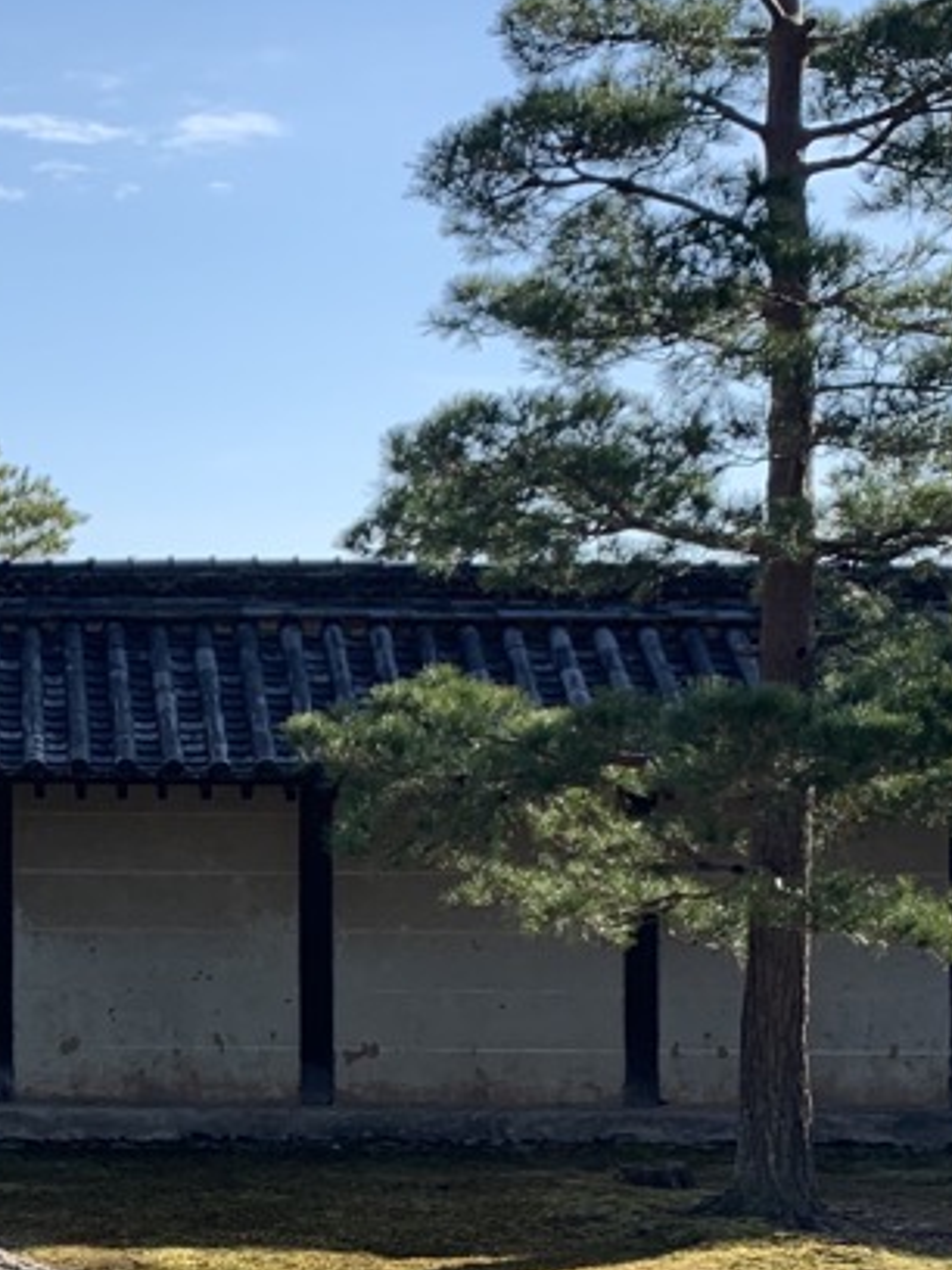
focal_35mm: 68
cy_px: 884
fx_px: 2493
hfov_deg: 20.5
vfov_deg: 28.3
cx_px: -129
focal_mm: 4.25
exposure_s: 1/1368
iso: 25
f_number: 1.8
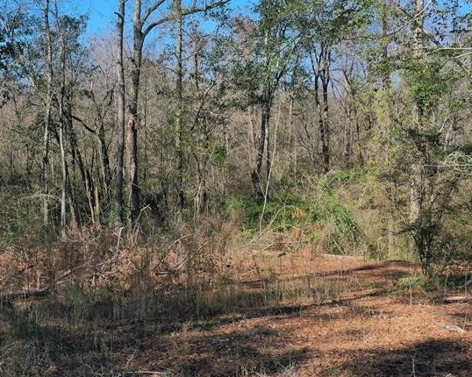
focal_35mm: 50
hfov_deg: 37.2
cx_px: 181
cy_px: 203
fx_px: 698
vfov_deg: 30.2
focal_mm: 10.26
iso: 100
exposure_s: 1/400
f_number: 5.6
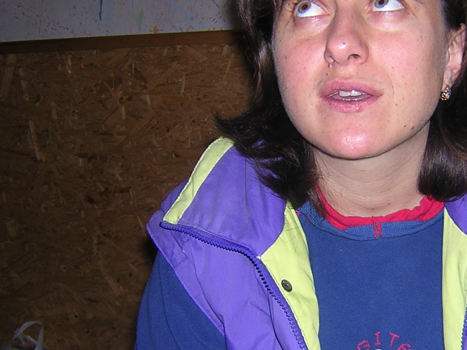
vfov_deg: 24.0
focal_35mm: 61
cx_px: 356
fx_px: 823
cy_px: 185
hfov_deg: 31.1
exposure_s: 1/60.1
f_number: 2.6
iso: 100
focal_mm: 4.7
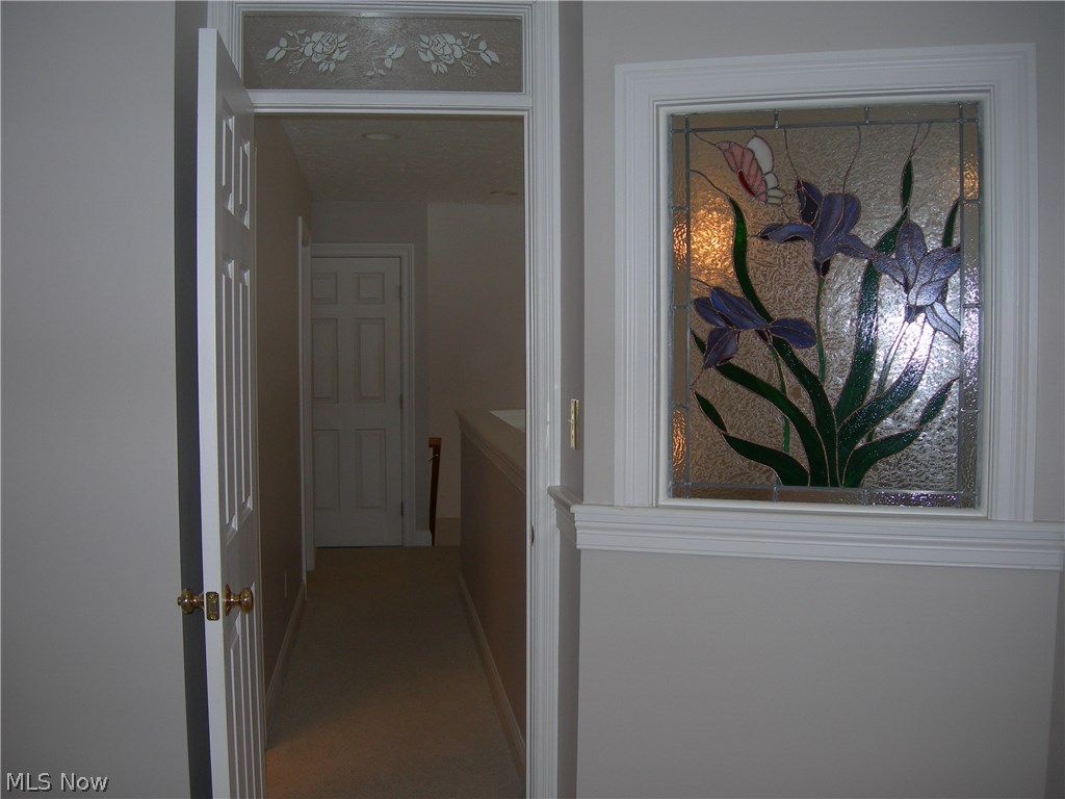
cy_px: 400
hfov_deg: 49.0
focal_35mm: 38
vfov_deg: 37.7
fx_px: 1169
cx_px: 532
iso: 50
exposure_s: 1/60.1
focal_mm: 7.8
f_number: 2.8
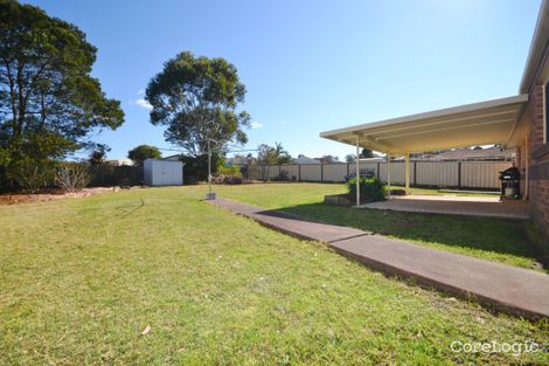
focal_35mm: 15
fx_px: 229
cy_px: 183
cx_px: 274
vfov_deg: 77.3
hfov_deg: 100.4
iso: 100
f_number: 9
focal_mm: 10
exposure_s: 1/200
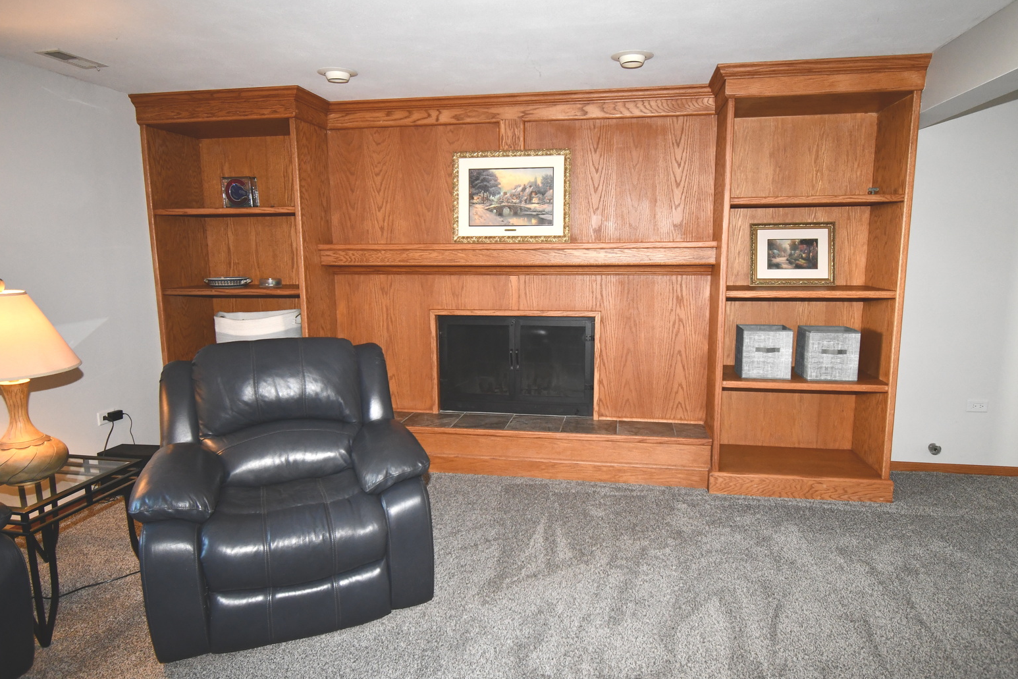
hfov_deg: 78.6
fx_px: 622
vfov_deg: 57.2
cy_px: 338
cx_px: 524
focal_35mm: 22
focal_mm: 14
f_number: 5
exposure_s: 1/60
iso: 1600
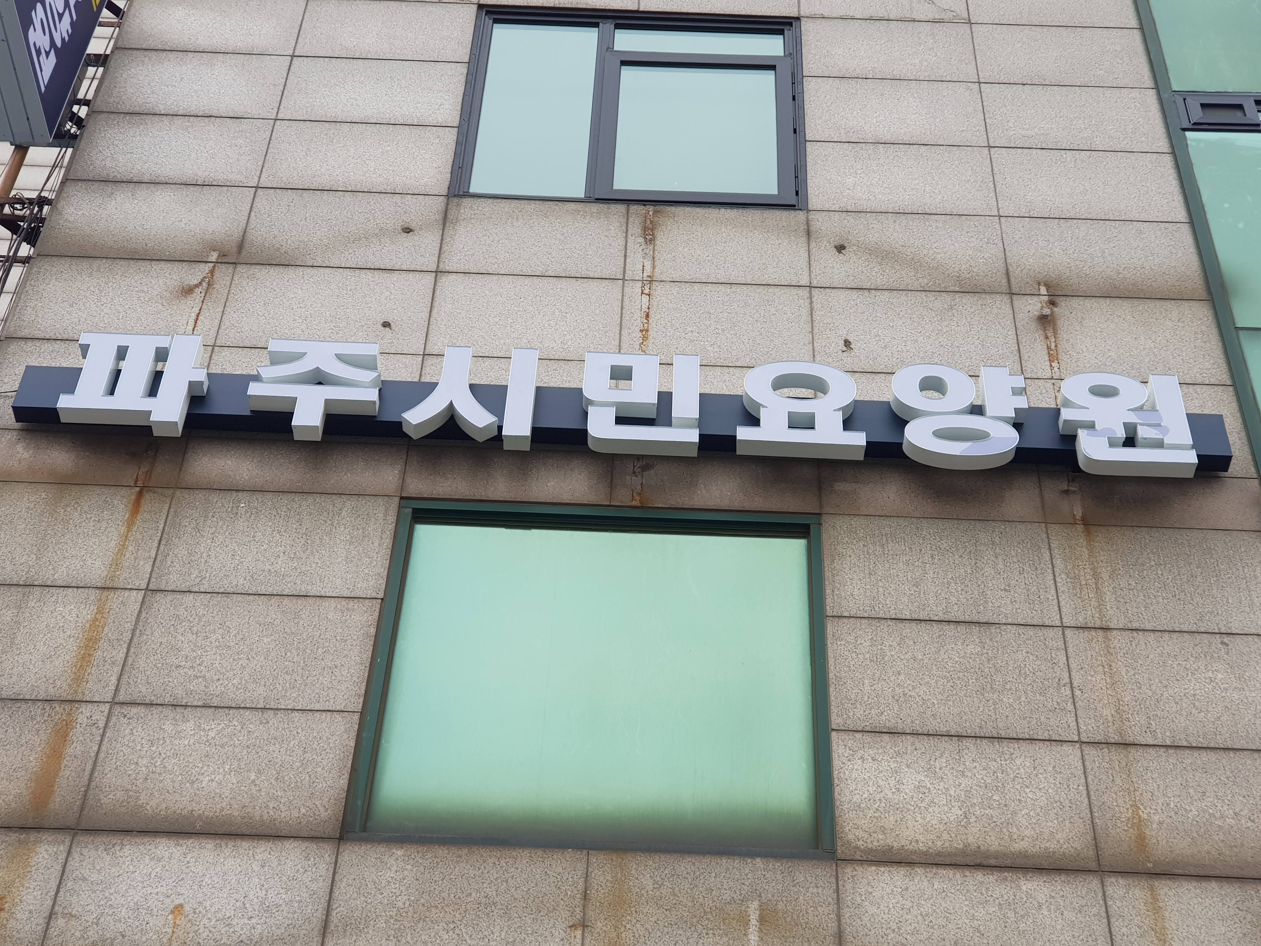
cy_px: 473
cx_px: 630
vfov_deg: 28.0
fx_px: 1894
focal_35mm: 52
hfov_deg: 36.8
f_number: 2.4
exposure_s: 1/170
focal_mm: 6
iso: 25
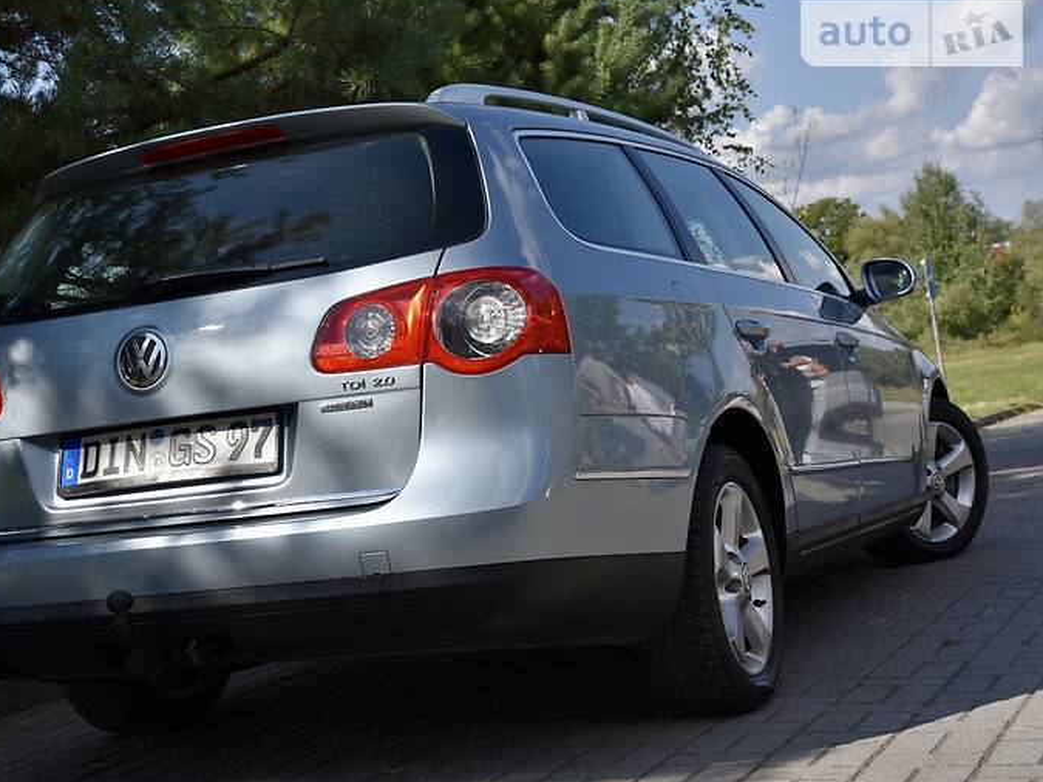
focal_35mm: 57
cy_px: 393
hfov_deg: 33.7
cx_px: 428
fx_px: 1717
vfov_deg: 25.7
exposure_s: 1/400
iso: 200
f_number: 10
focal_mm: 50
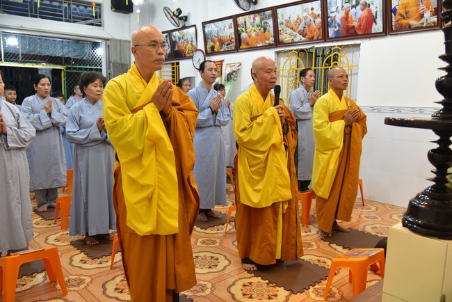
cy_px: 151
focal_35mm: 31
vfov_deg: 42.4
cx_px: 226
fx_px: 389
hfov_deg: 60.3
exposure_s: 1/60
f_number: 4
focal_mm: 31
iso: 640
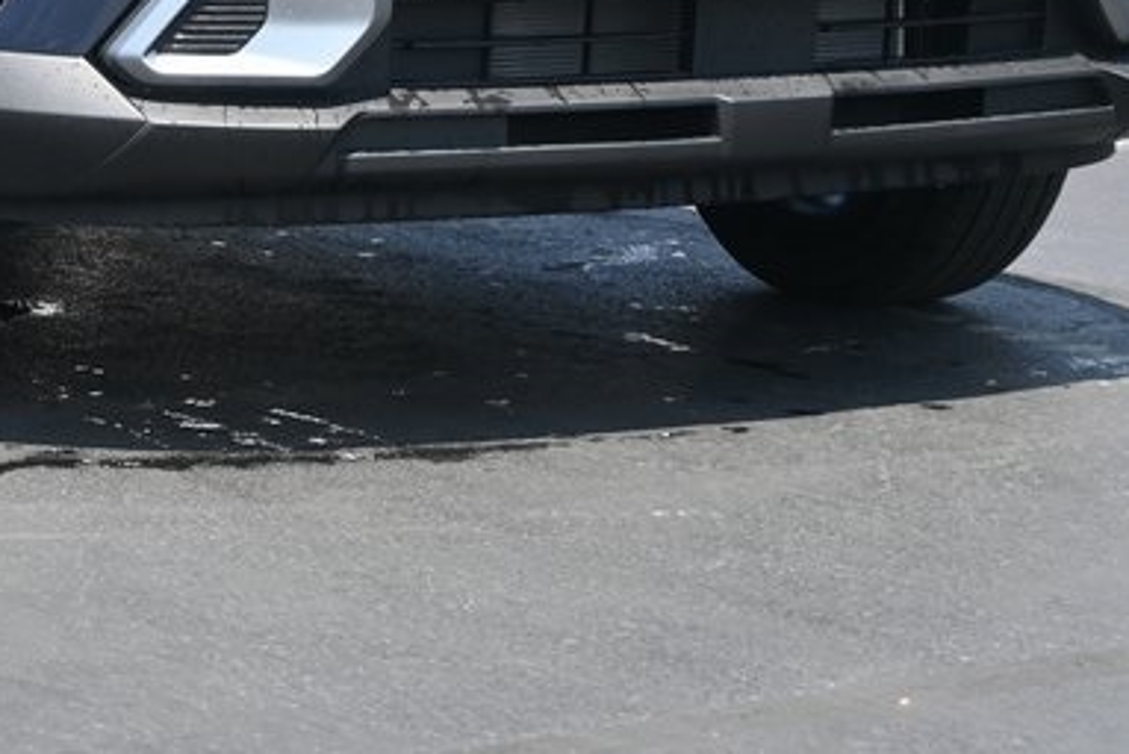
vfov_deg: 8.7
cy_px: -240
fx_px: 4906
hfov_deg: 13.0
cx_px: 80
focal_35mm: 156
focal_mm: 39
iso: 125
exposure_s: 1/250
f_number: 5.6
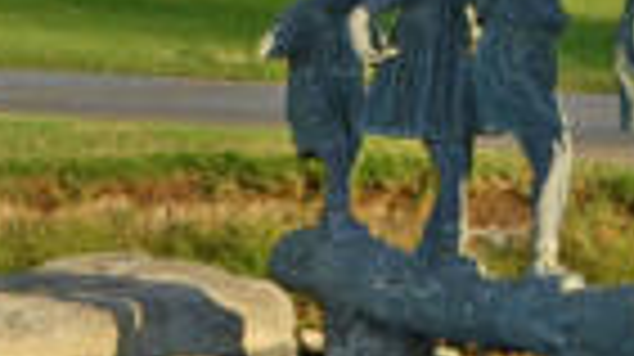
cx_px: 1520
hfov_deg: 6.4
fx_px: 5358
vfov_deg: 3.7
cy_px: -586
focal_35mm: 319
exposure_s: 1/250
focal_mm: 28
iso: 180
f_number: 8
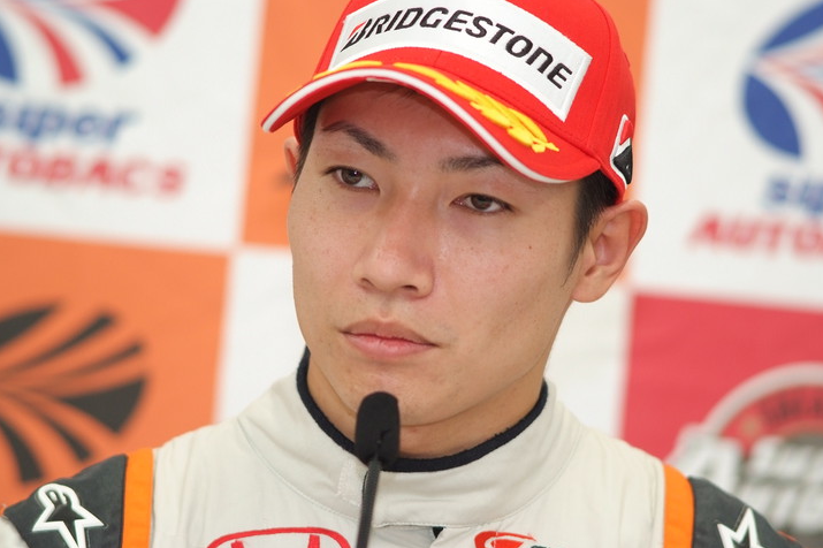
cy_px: 274
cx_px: 413
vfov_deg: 5.0
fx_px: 6215
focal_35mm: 272
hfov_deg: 7.6
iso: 800
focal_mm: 180
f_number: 2.8
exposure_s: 1/250
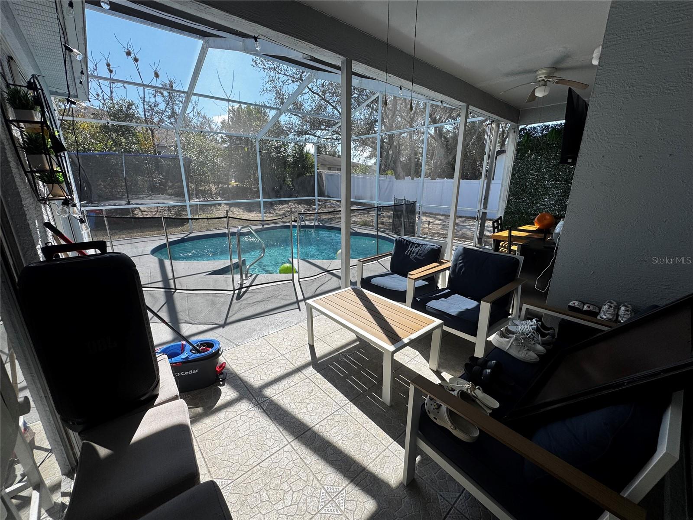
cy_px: 260
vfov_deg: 85.7
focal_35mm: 14
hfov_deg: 102.1
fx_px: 280
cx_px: 346
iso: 50
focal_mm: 2.22
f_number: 2.2
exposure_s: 1/1006
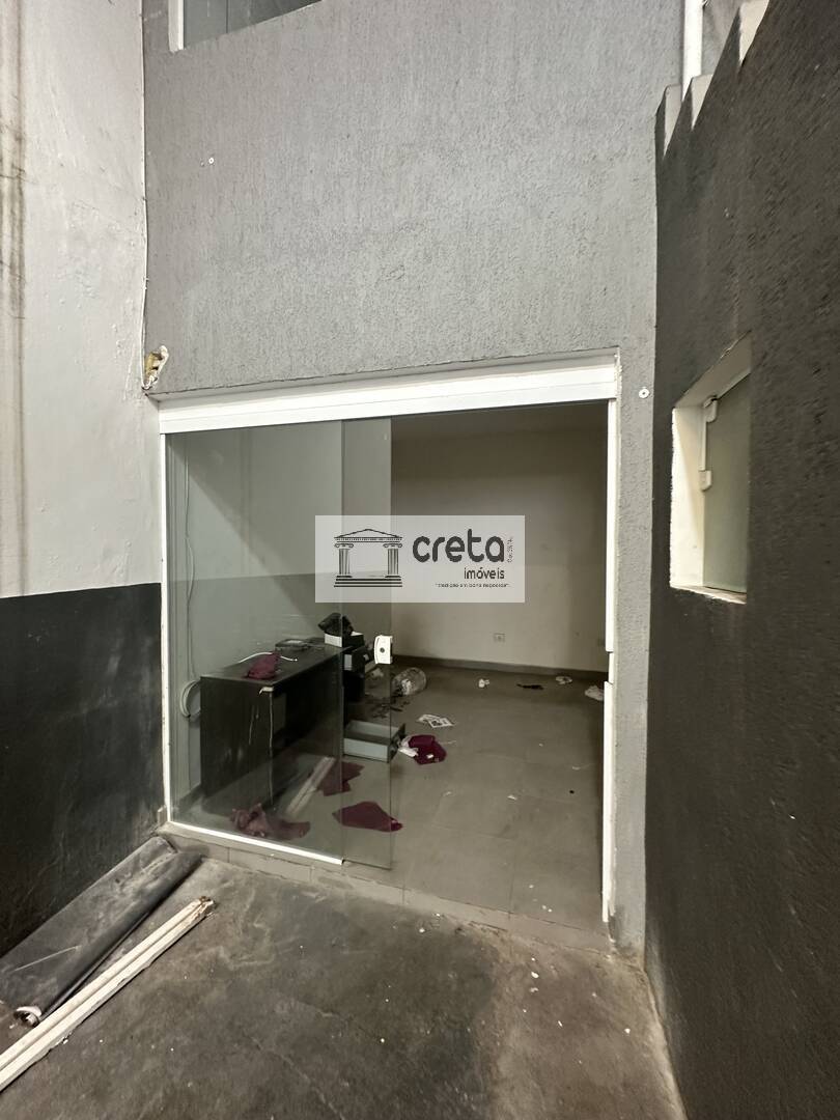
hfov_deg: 85.7
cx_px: 420
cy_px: 560
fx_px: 453
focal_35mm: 14
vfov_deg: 102.1
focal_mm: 2.22
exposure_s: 1/60
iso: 320
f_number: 2.2
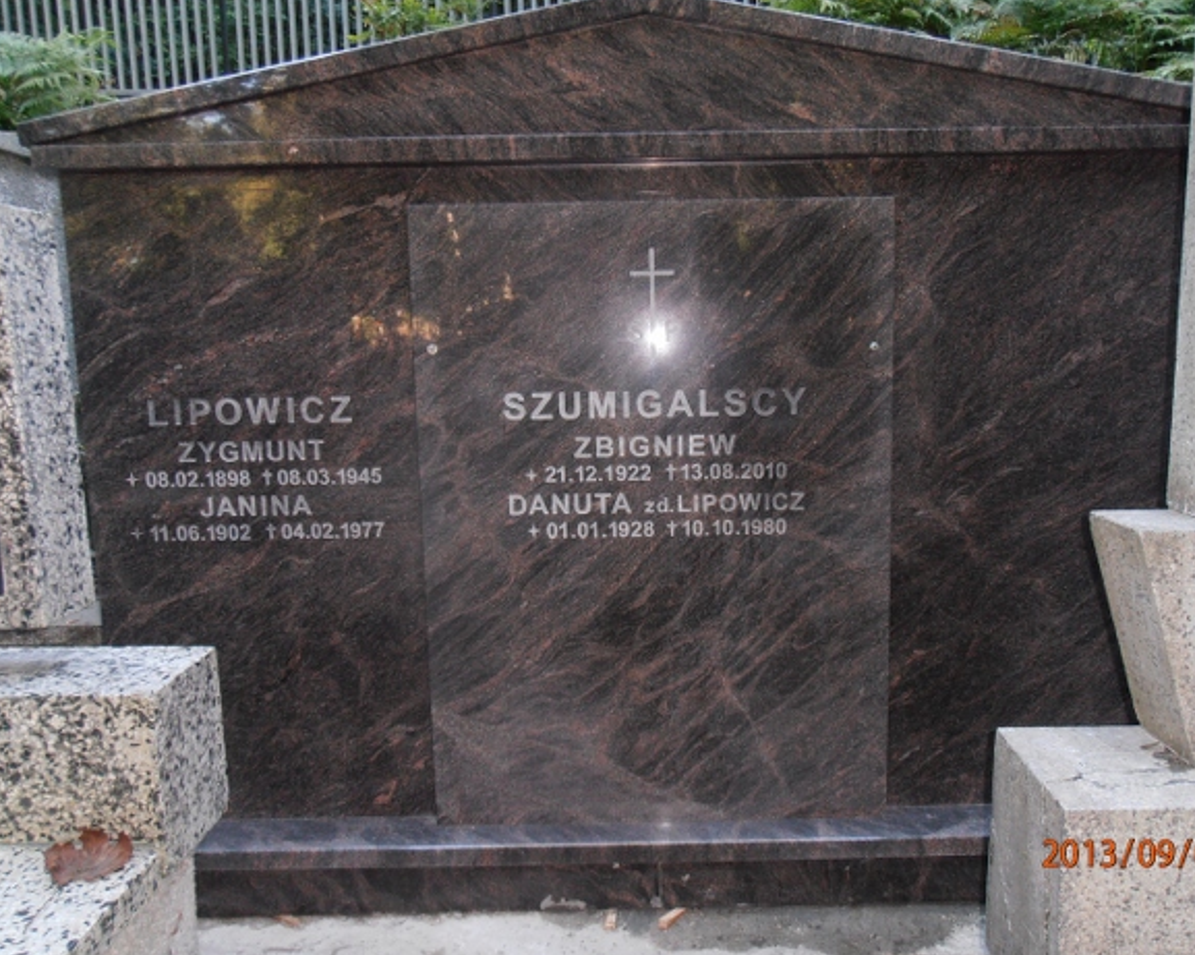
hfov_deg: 65.9
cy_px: 462
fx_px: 919
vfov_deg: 54.9
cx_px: 650
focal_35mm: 26
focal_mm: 4.2
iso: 125
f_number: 3
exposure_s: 1/30
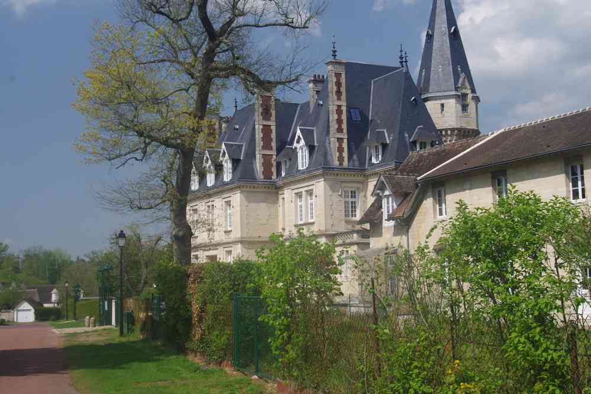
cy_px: 197
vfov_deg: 25.8
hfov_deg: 37.9
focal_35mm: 52
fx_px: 862
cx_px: 296
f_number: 11
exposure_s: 1/125
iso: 200
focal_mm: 35
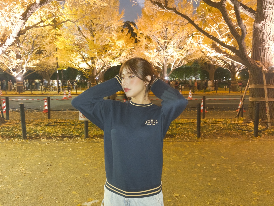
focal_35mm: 26
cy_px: 103
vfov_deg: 53.1
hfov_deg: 67.3
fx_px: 206
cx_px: 137
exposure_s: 1/4
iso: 100
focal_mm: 5.96
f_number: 1.6
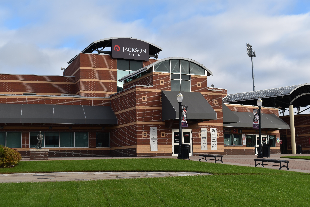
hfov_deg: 38.9
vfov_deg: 26.5
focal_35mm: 51
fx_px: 439
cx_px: 155
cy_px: 104
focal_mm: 34
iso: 100
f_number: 8
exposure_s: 1/200
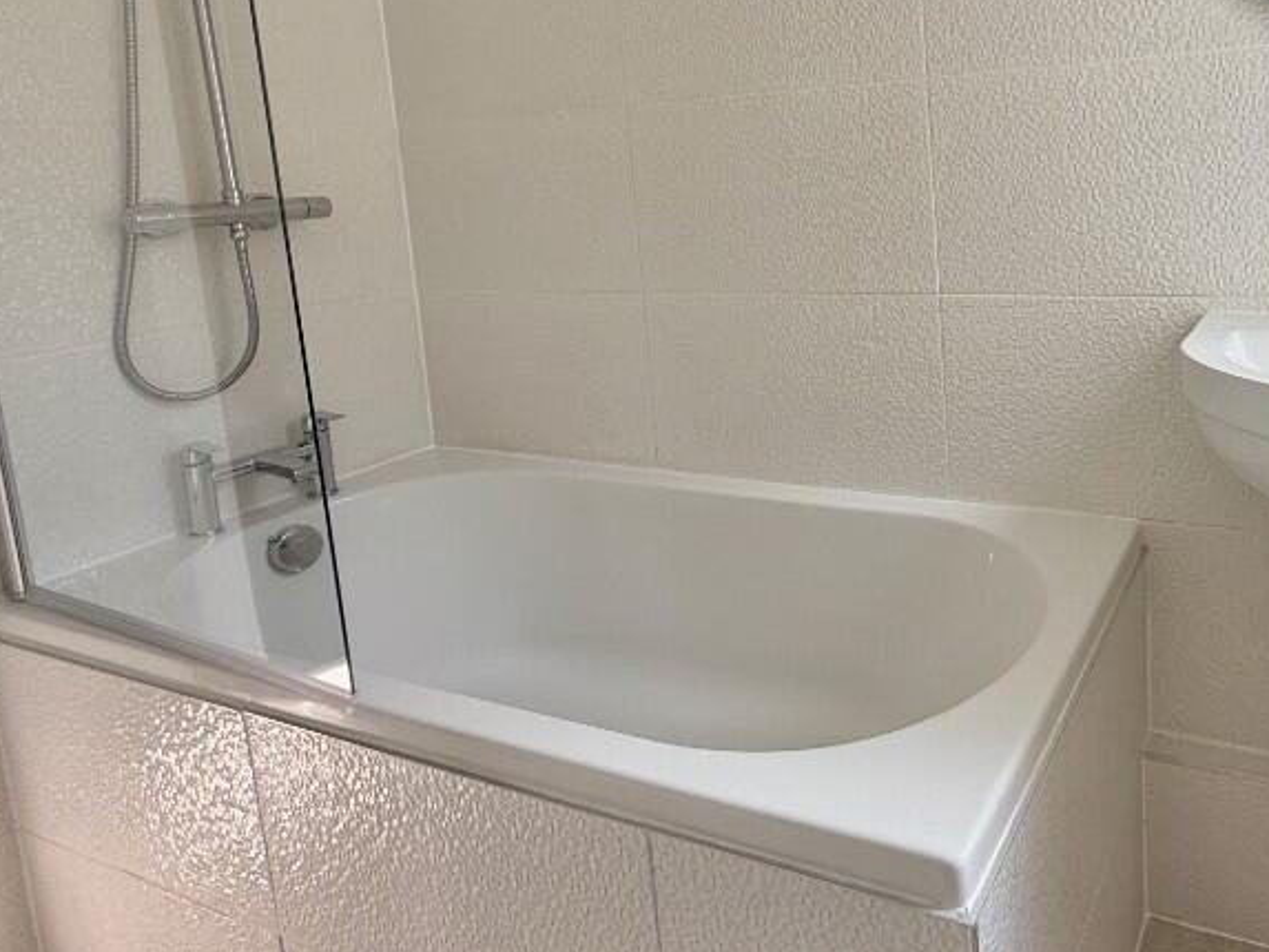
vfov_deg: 53.1
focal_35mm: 25
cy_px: 270
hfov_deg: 64.5
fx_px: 917
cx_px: 977
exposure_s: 1/144
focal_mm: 2.22
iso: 50
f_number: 2.2
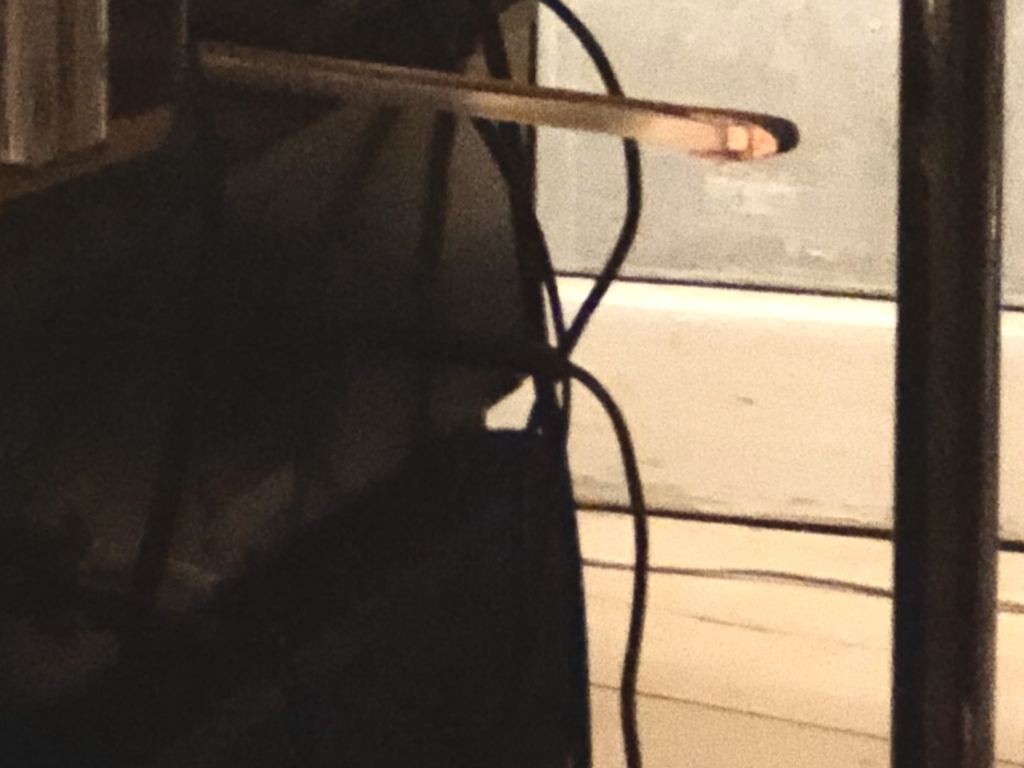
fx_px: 7279
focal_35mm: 246
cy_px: -347
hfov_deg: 7.7
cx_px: -1043
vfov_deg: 6.0
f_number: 2.8
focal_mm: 6.6
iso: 1250
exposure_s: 1/33
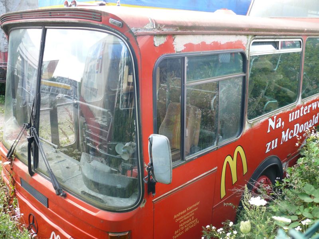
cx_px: 160
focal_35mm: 35
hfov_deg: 52.6
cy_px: 120
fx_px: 323
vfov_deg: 40.7
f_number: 2.8
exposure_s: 1/100
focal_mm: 7.4
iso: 100
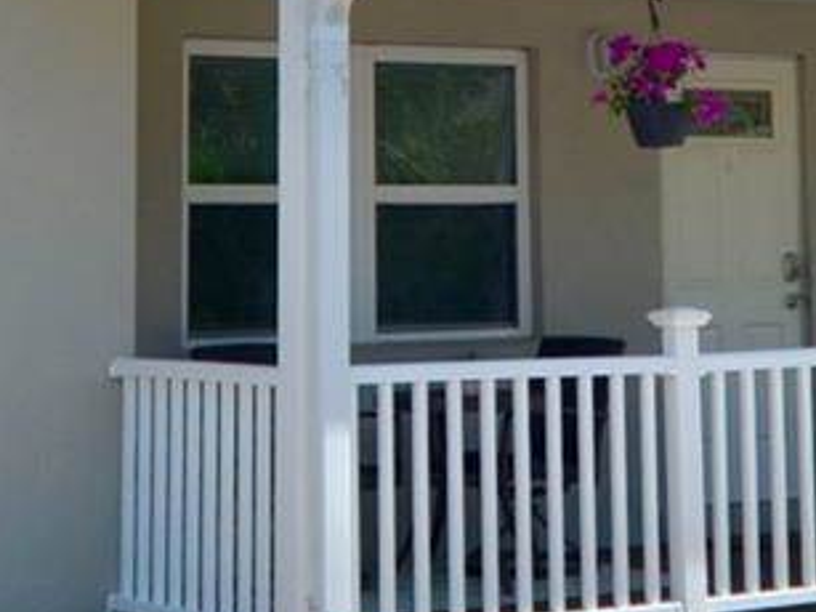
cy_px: 180
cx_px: 500
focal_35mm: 180
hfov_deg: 11.0
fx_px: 4241
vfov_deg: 8.2
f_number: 8
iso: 160
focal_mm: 24
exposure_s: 1/250
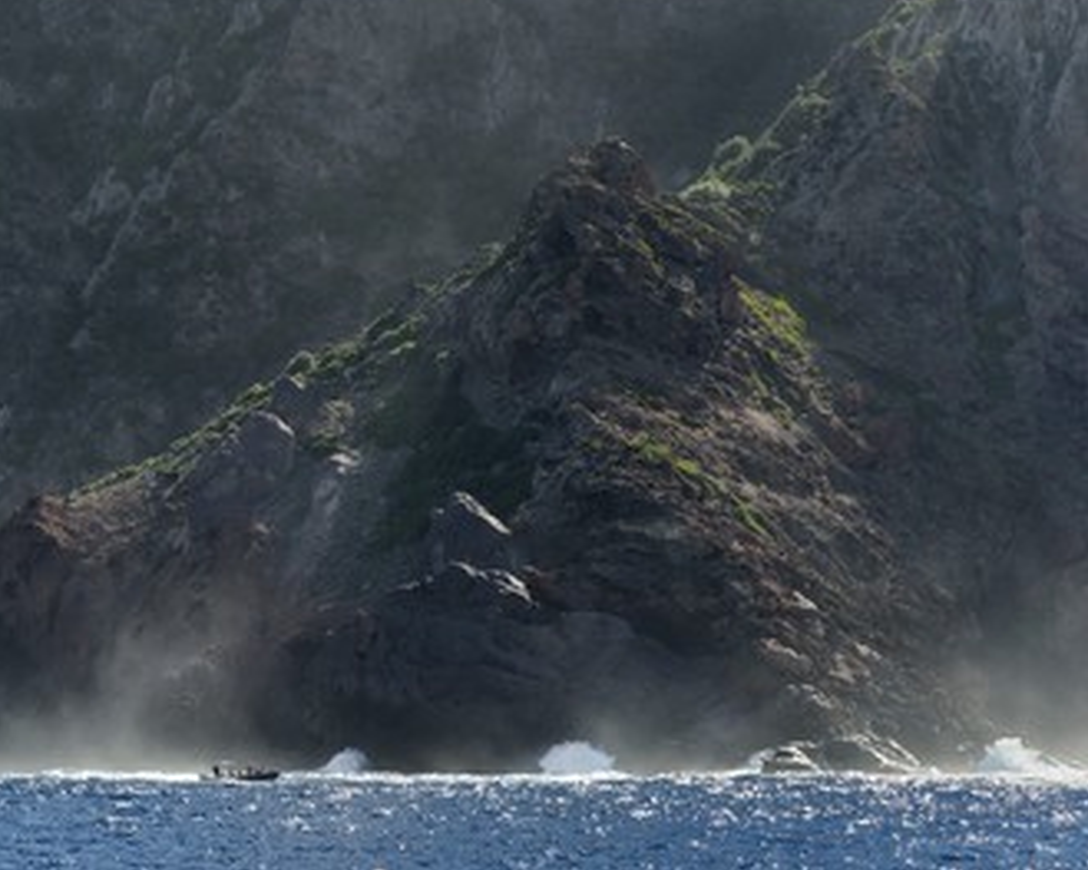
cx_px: 574
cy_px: 413
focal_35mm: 162
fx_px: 5215
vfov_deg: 9.5
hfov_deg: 11.9
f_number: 9
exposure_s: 1/640
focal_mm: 135
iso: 400
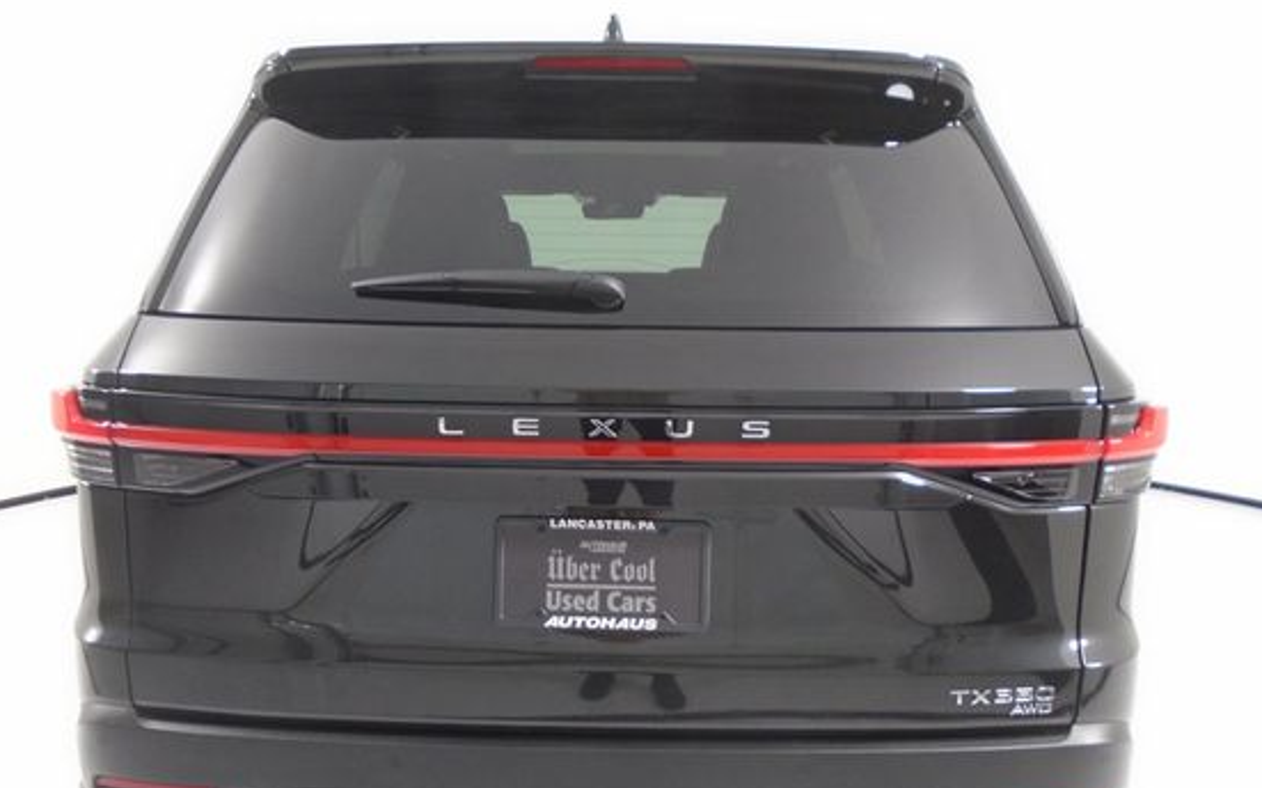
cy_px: 474
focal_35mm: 32
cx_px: 609
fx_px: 1100
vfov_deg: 39.2
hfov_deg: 59.7
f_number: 3.2
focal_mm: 4.6
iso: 100
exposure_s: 1/40
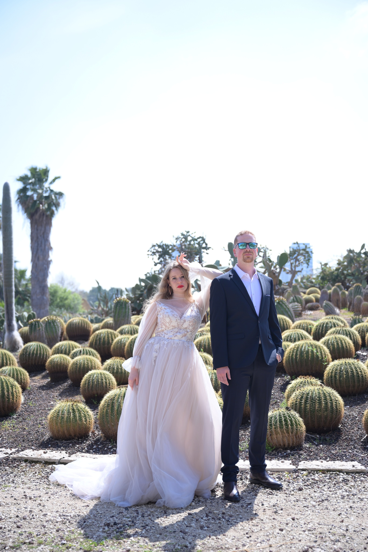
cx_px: 184
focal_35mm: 44
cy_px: 276
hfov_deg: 30.5
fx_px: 674
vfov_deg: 44.5
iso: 100
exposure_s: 1/800
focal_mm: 44
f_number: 3.2
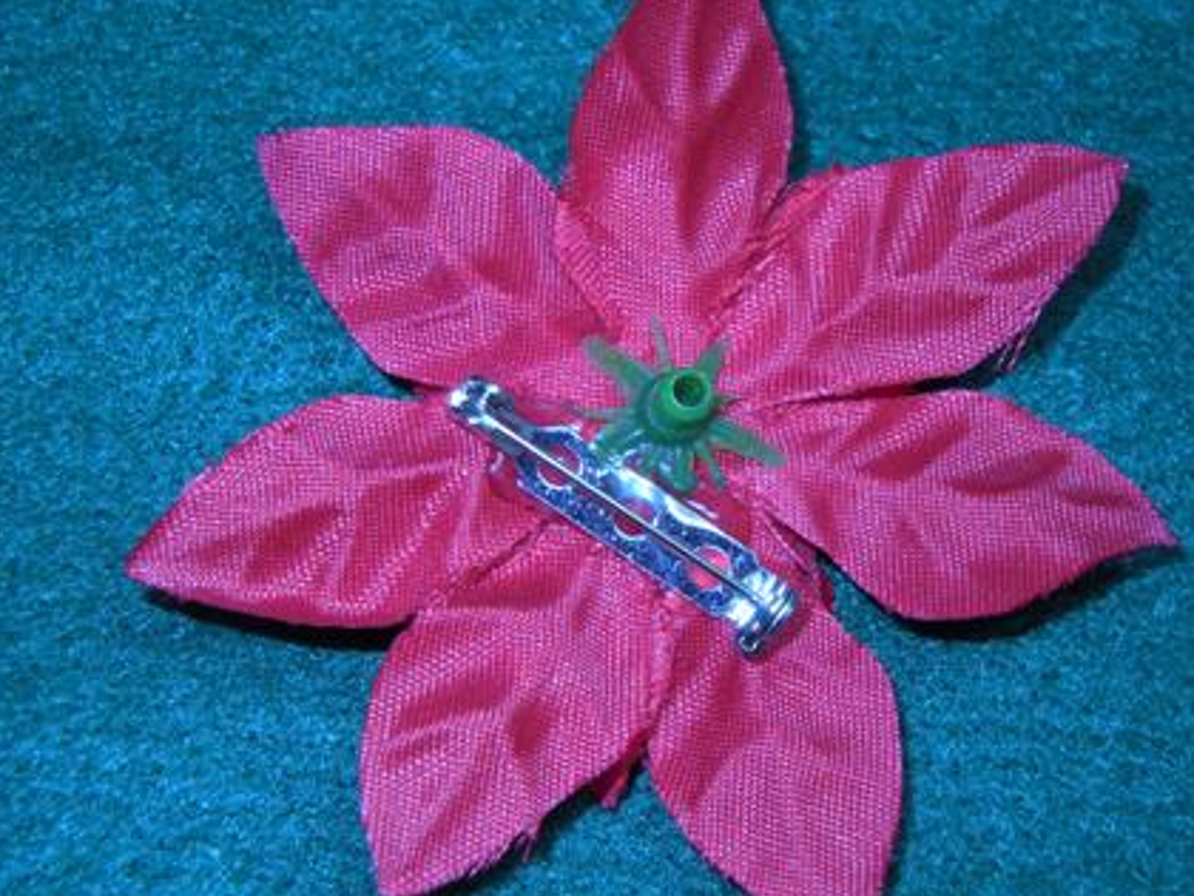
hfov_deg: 18.7
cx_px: 583
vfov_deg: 14.1
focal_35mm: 105
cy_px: 458
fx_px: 3622
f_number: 4.5
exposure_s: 1/50
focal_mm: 18.3
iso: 200
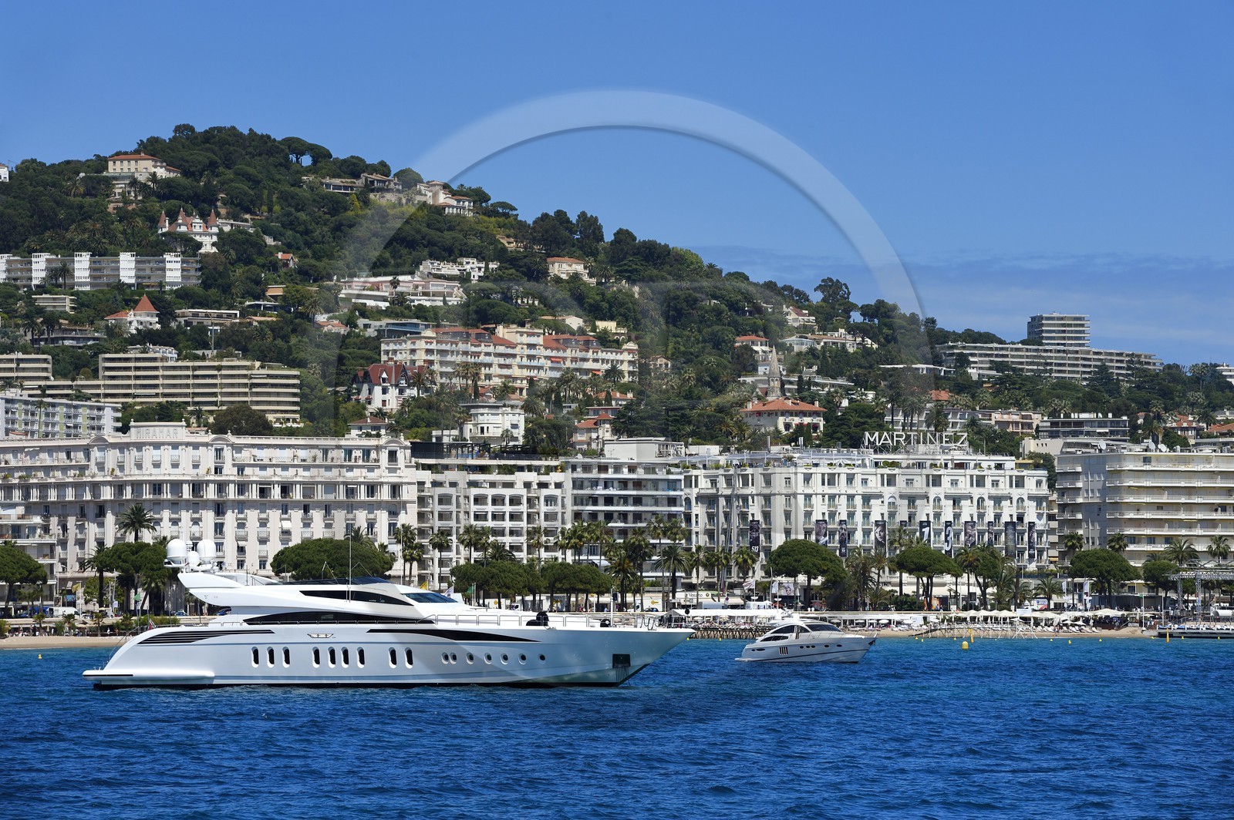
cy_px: 410
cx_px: 617
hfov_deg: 13.3
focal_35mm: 155
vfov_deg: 8.8
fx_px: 5309
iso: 200
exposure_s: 1/500
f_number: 10
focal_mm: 155
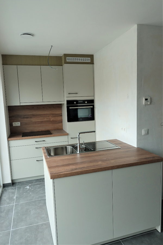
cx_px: 82
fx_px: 163
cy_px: 122
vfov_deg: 73.7
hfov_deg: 53.1
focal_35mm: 24
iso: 125
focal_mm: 8.8
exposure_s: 1/80
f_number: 4
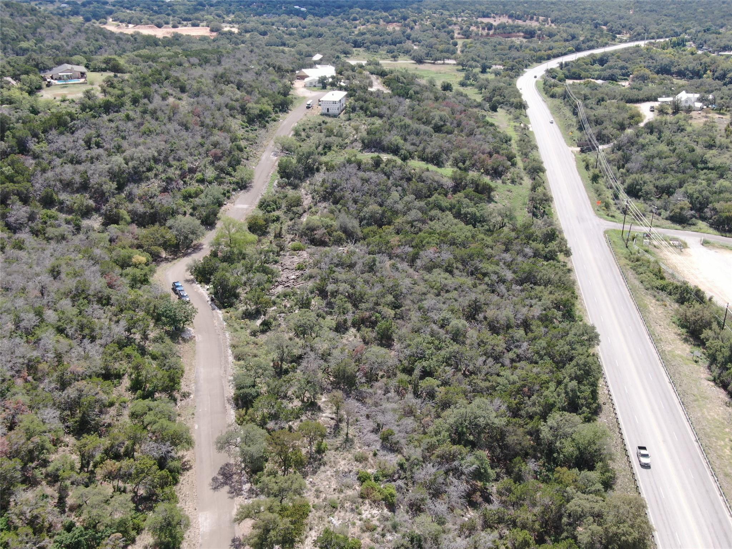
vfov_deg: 39.7
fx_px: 761
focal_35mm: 36
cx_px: 366
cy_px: 274
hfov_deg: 51.4
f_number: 3.3
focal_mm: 6.08
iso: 110
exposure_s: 1/500
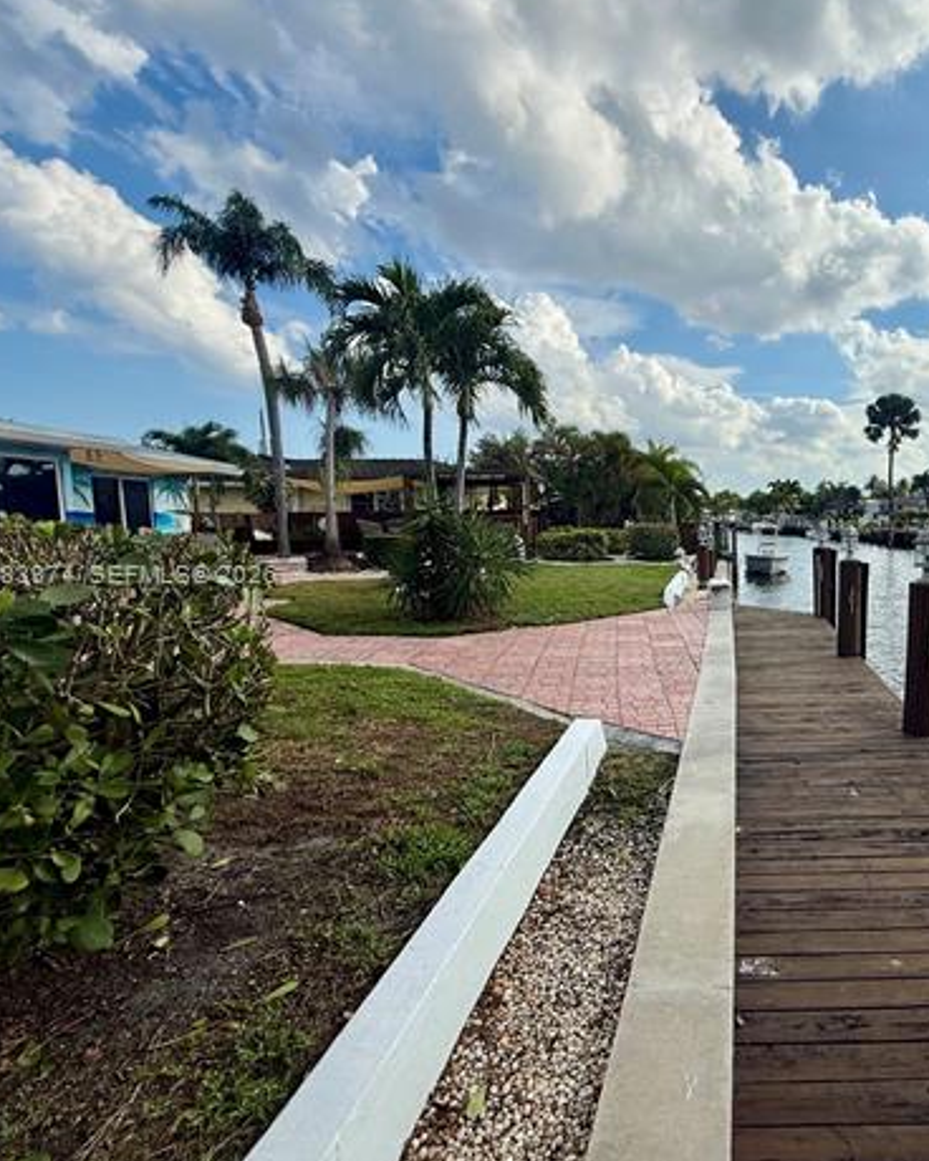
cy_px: 575
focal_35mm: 19
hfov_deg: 64.7
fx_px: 653
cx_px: 740
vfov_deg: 83.3
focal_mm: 2.22
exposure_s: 1/2410
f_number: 2.2
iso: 50
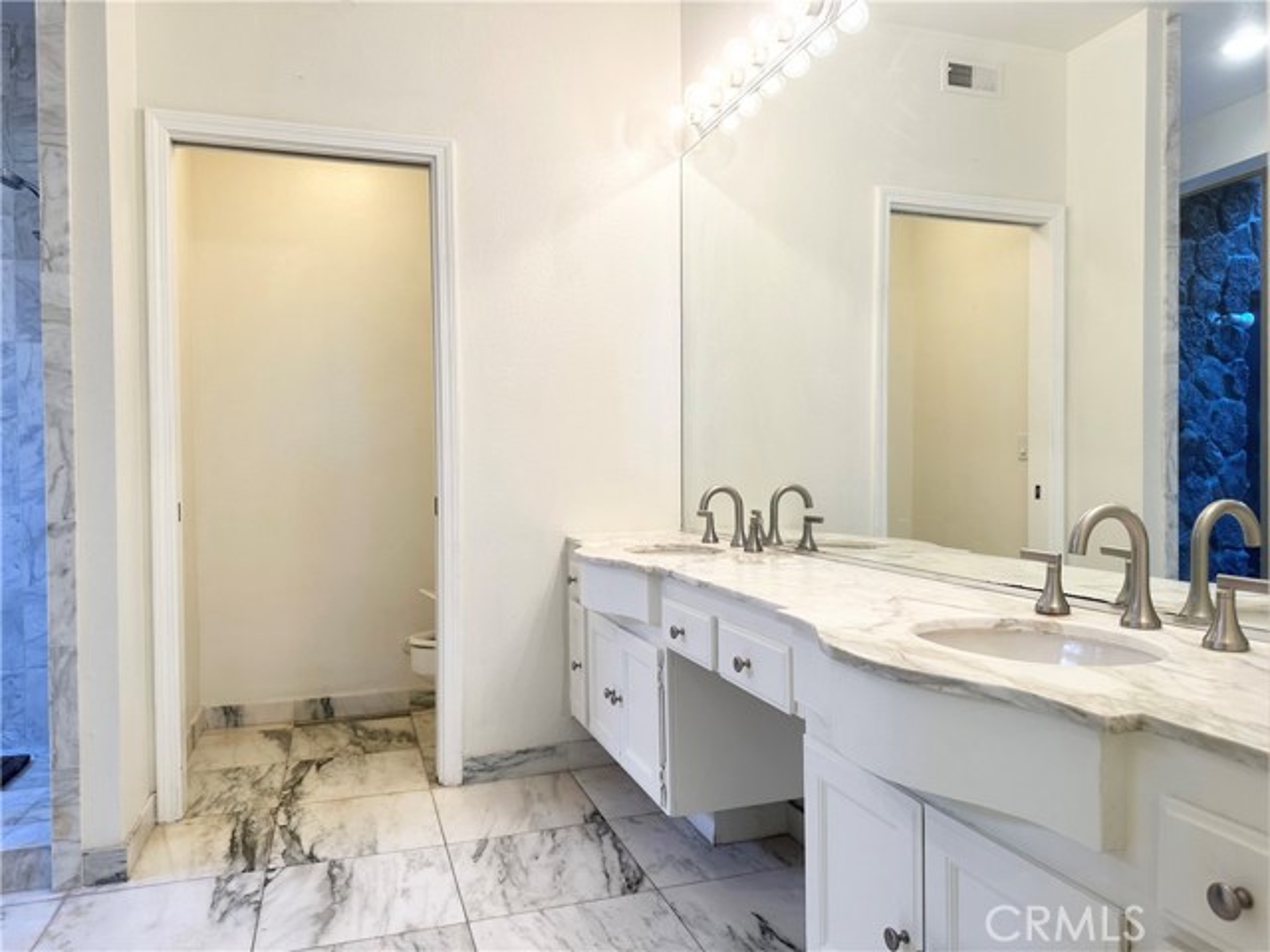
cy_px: 476
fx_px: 881
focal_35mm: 24
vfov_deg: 56.8
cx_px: 635
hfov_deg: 71.6
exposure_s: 1/120
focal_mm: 6.86
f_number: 1.78
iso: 80
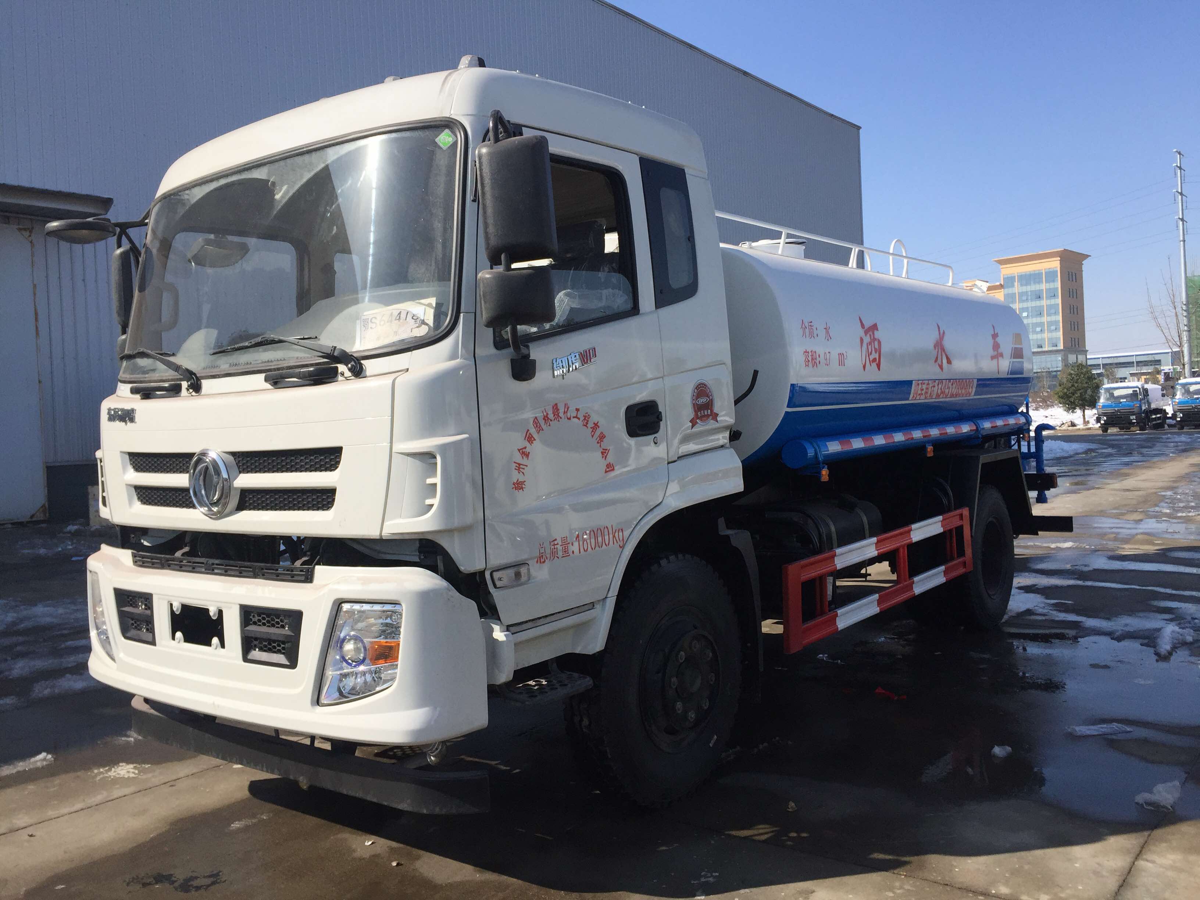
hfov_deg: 61.7
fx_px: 1005
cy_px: 450
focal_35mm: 29
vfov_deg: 48.2
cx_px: 600
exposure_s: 1/3300
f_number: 2.2
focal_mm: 4.15
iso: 32
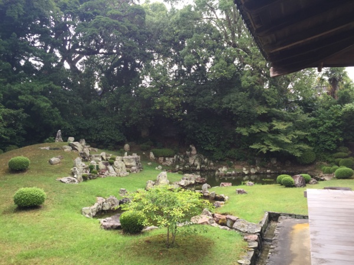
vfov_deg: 48.2
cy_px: 132
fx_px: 297
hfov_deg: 61.7
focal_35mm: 29
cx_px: 177
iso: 40
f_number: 2.2
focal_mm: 4.15
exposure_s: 1/60
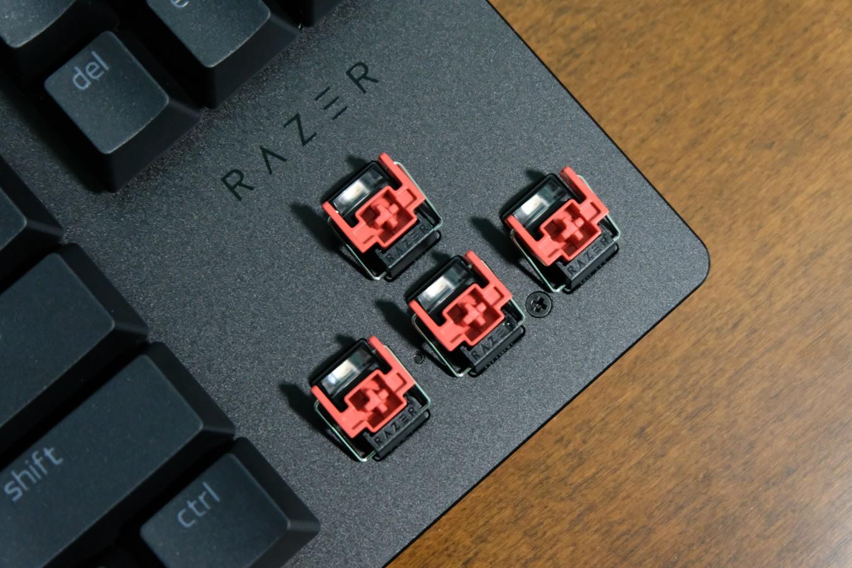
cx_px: 426
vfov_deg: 18.2
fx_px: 1775
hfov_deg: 27.0
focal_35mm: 75
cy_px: 284
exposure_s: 1/38
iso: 6400
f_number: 5.6
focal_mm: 50
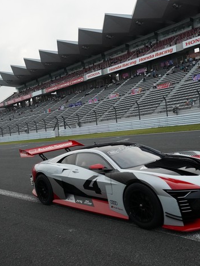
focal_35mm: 34
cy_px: 131
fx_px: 262
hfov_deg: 41.7
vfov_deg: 54.0
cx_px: 116
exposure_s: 1/3200
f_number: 5.6
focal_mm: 23
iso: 6400
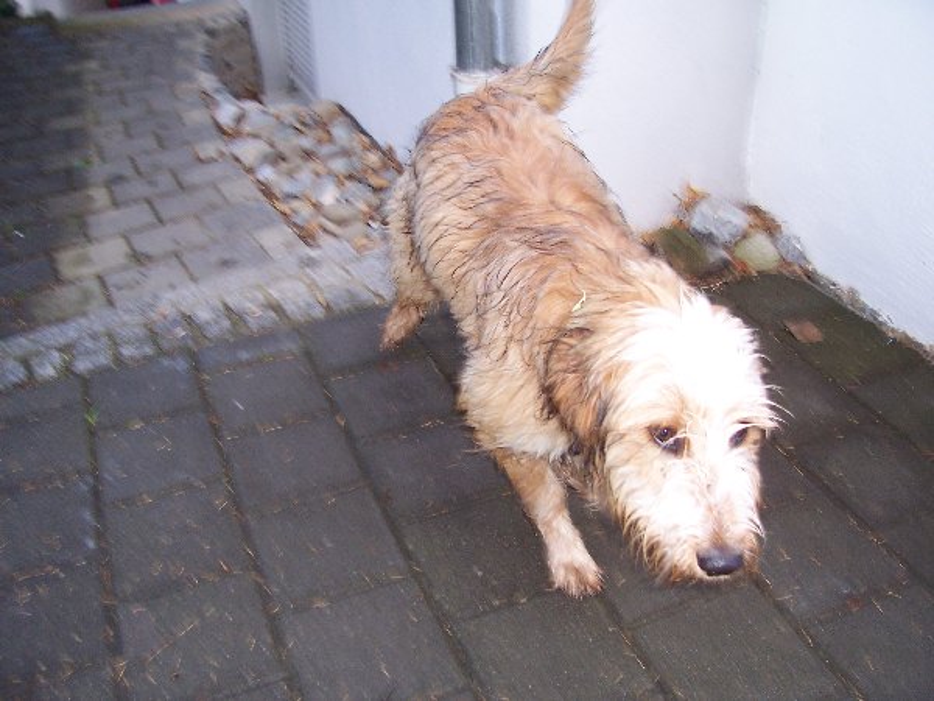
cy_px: 350
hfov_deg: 54.0
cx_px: 467
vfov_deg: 41.8
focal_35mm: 34
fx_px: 917
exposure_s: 1/60
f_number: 2.7
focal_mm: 5.6
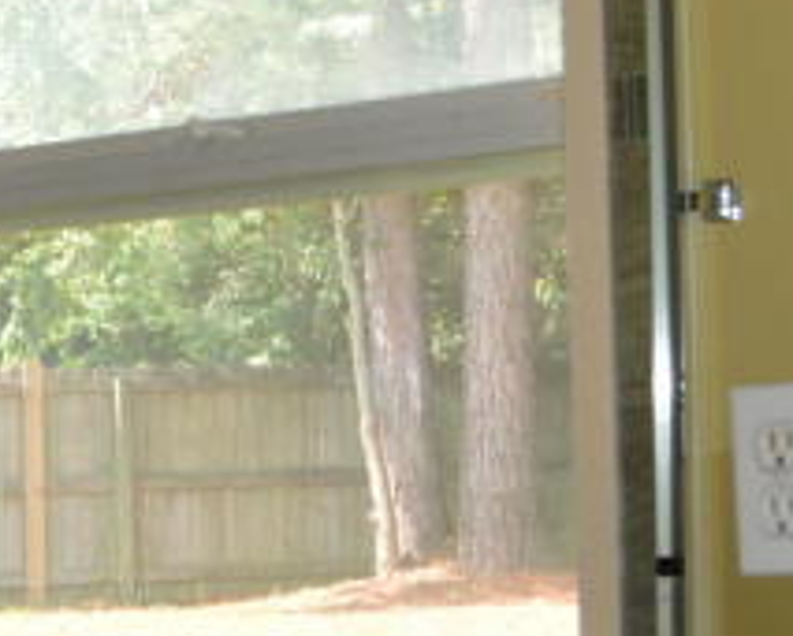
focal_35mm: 137
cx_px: -382
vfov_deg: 11.3
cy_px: 487
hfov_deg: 13.3
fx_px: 3220
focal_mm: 18
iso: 320
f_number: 4
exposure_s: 1/125
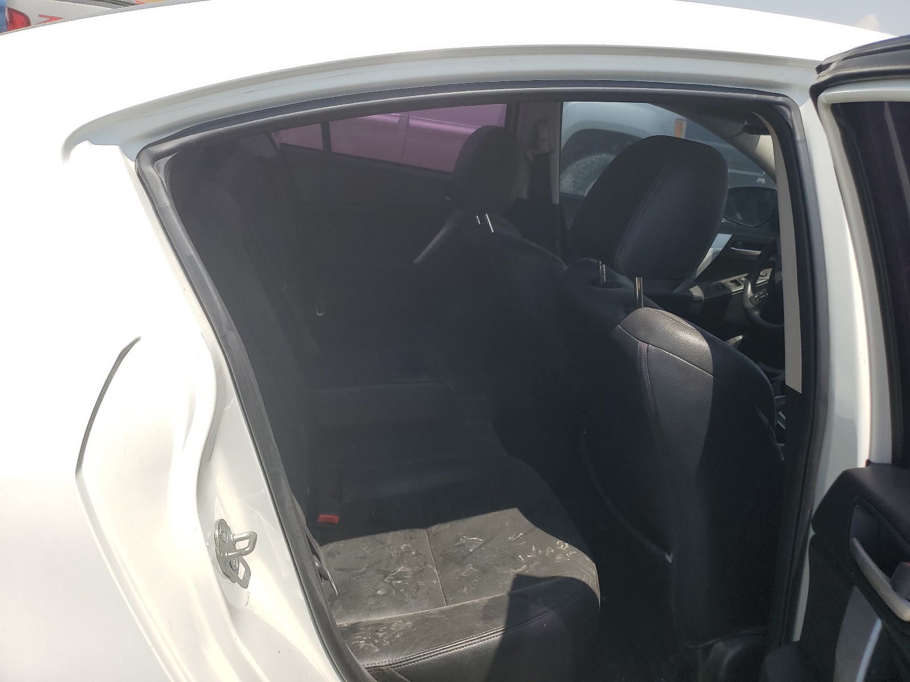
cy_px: 341
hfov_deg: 67.3
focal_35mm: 26
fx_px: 683
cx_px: 455
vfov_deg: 53.1
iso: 50
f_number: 1.5
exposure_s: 1/3333
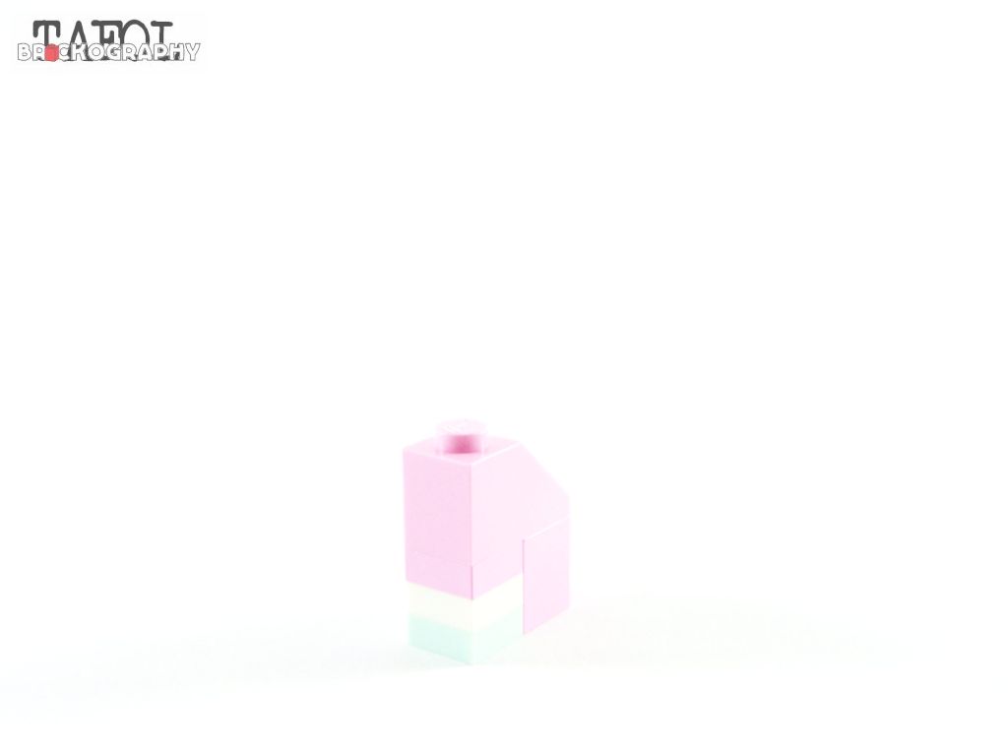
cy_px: 378
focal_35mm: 59
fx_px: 1718
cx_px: 504
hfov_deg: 32.7
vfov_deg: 24.8
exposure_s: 1/60
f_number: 4
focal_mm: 9.8
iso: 400
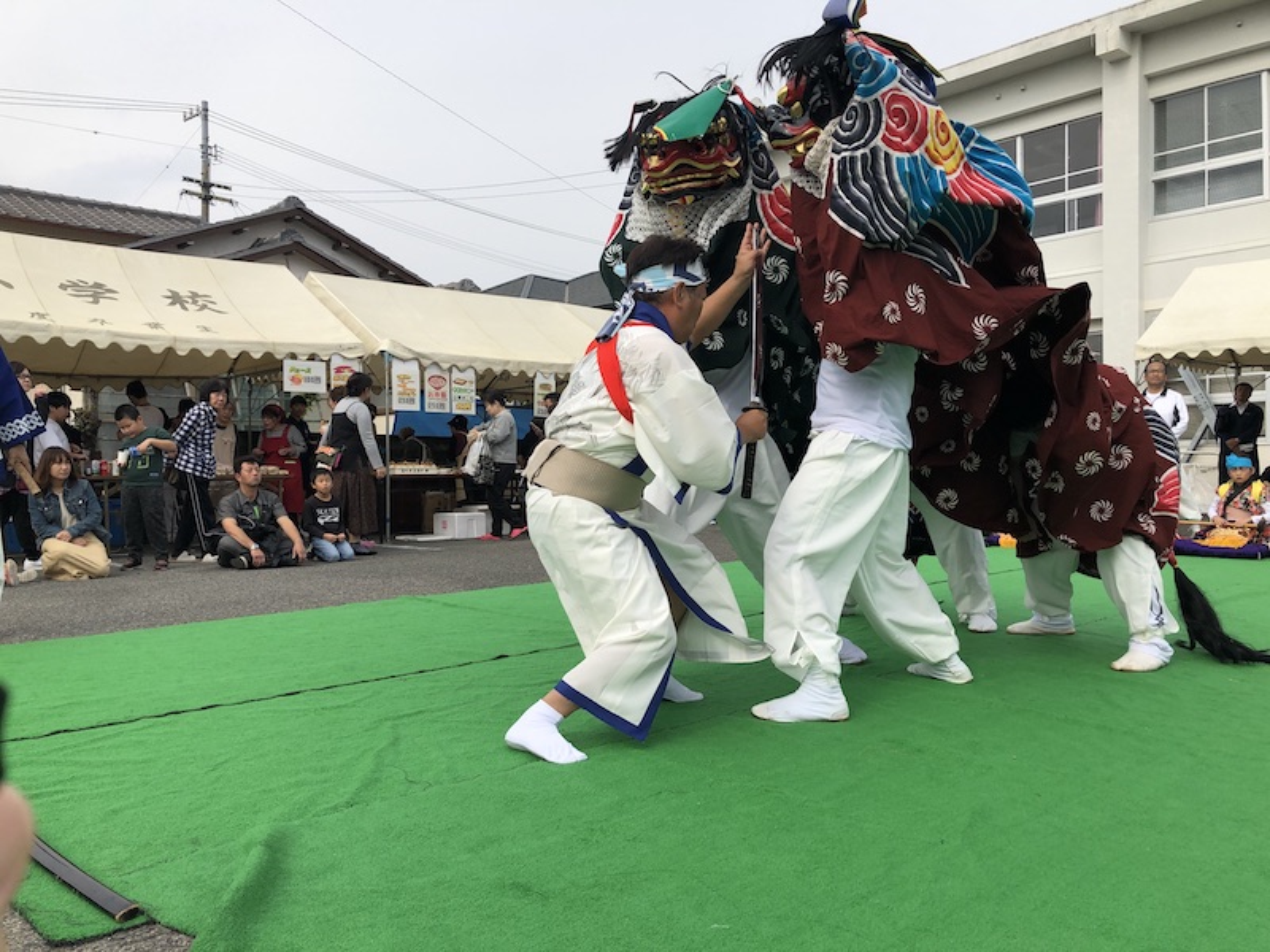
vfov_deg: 49.7
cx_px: 635
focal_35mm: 28
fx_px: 1027
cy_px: 476
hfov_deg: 63.4
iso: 20
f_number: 1.8
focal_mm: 3.99
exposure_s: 1/2088
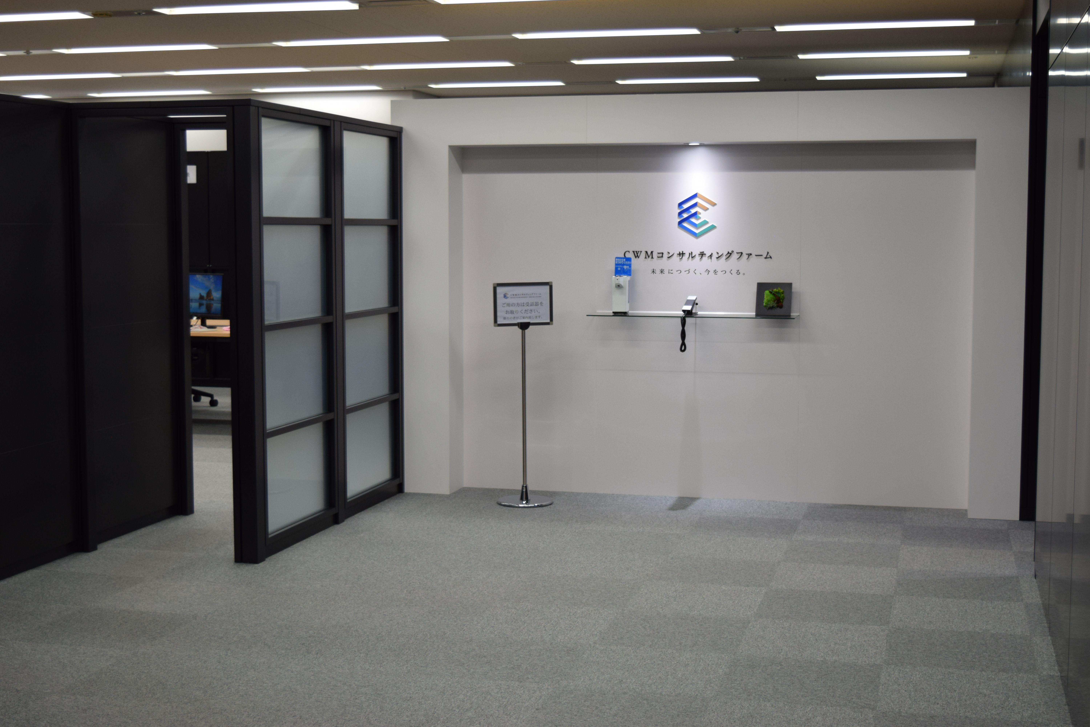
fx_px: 1544
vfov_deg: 26.5
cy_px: 364
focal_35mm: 51
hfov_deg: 38.9
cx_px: 545
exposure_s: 1/100
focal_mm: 34
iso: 400
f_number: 5
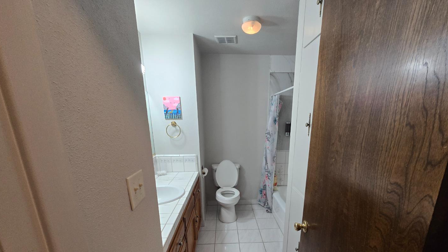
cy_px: 172
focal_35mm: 15
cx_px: 234
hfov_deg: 102.9
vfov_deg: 68.1
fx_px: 178
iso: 320
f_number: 2.2
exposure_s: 1/60
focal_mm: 2.2
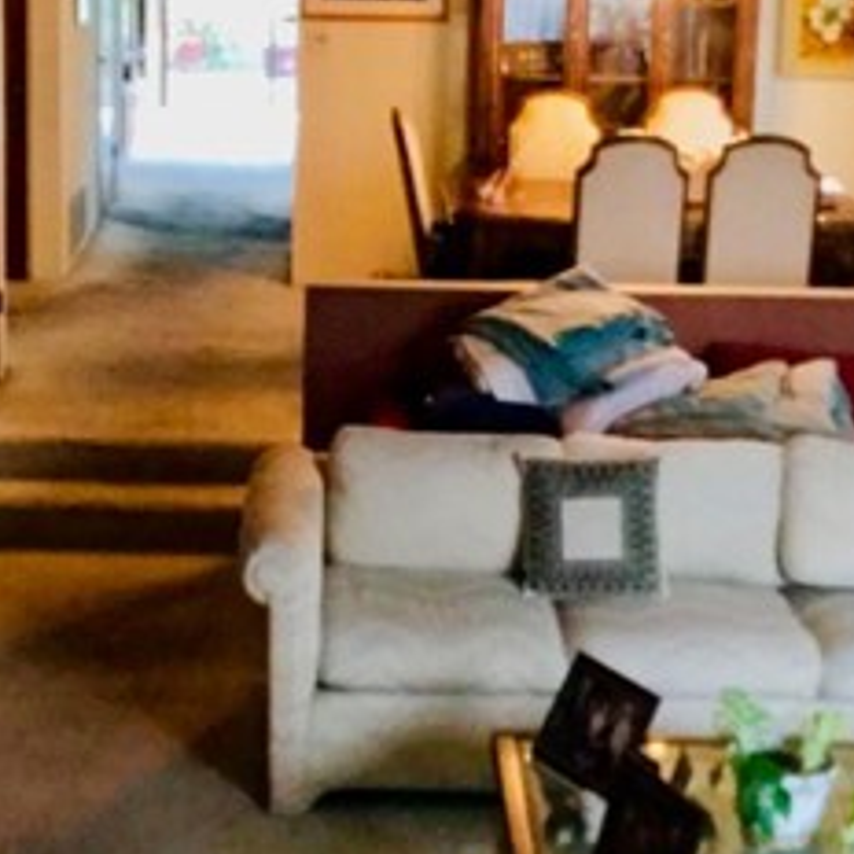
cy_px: 254
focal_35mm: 78
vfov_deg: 22.1
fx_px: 2177
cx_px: 350
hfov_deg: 22.2
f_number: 2.2
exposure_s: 1/20
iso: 125
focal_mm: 2.87
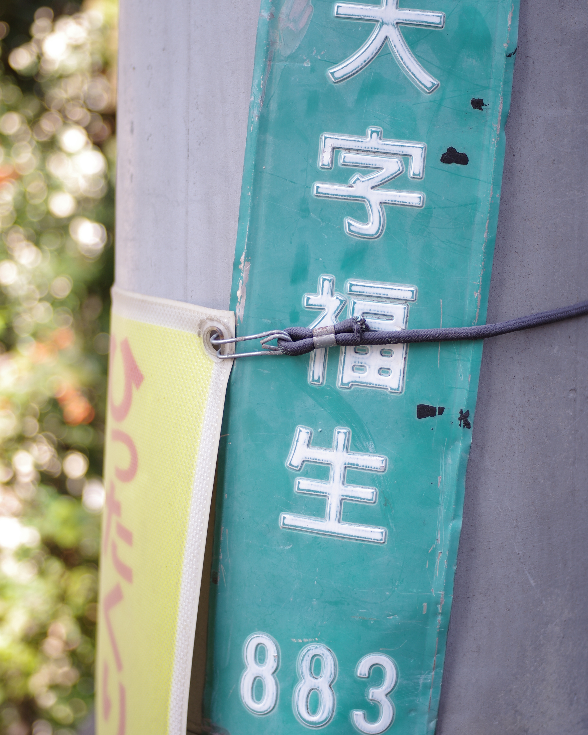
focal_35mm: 68
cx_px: 294
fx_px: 1479
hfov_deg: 22.5
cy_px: 377
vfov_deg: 27.9
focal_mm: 40
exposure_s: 1/200
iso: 125
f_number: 2.8
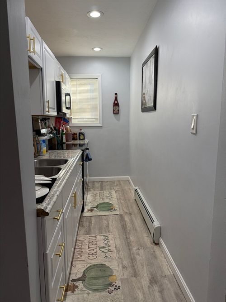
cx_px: 113
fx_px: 209
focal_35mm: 24
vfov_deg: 71.6
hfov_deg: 56.8
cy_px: 151
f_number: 1.78
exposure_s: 1/182
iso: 200
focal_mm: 6.76
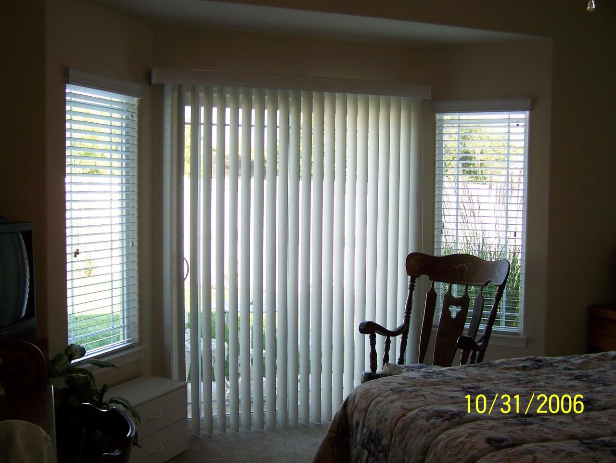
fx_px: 677
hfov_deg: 48.9
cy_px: 232
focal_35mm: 38
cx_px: 308
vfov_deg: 37.8
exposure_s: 1/80
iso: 80
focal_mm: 6.3
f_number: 2.8
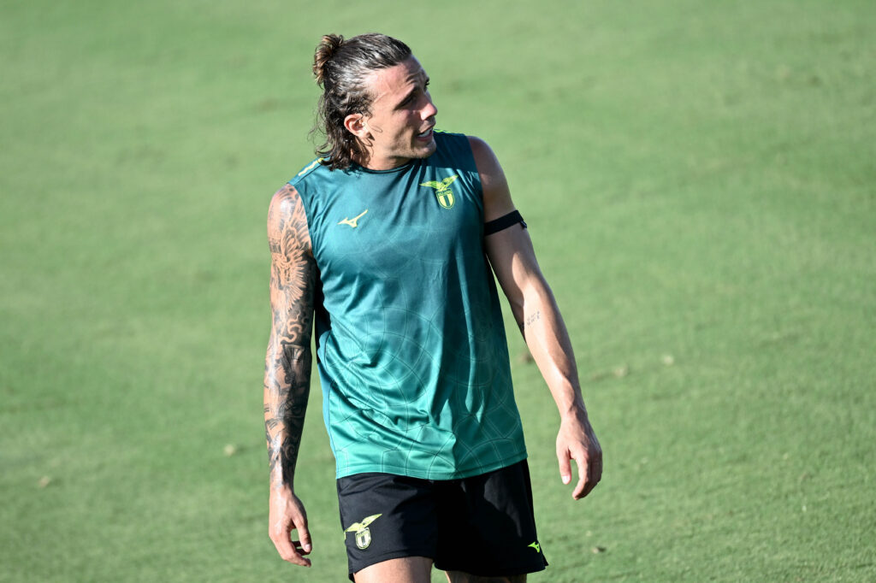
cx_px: 438
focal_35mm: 600
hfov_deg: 3.4
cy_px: 292
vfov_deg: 2.3
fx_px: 14594
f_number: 4
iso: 640
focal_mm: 400
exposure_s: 1/2000
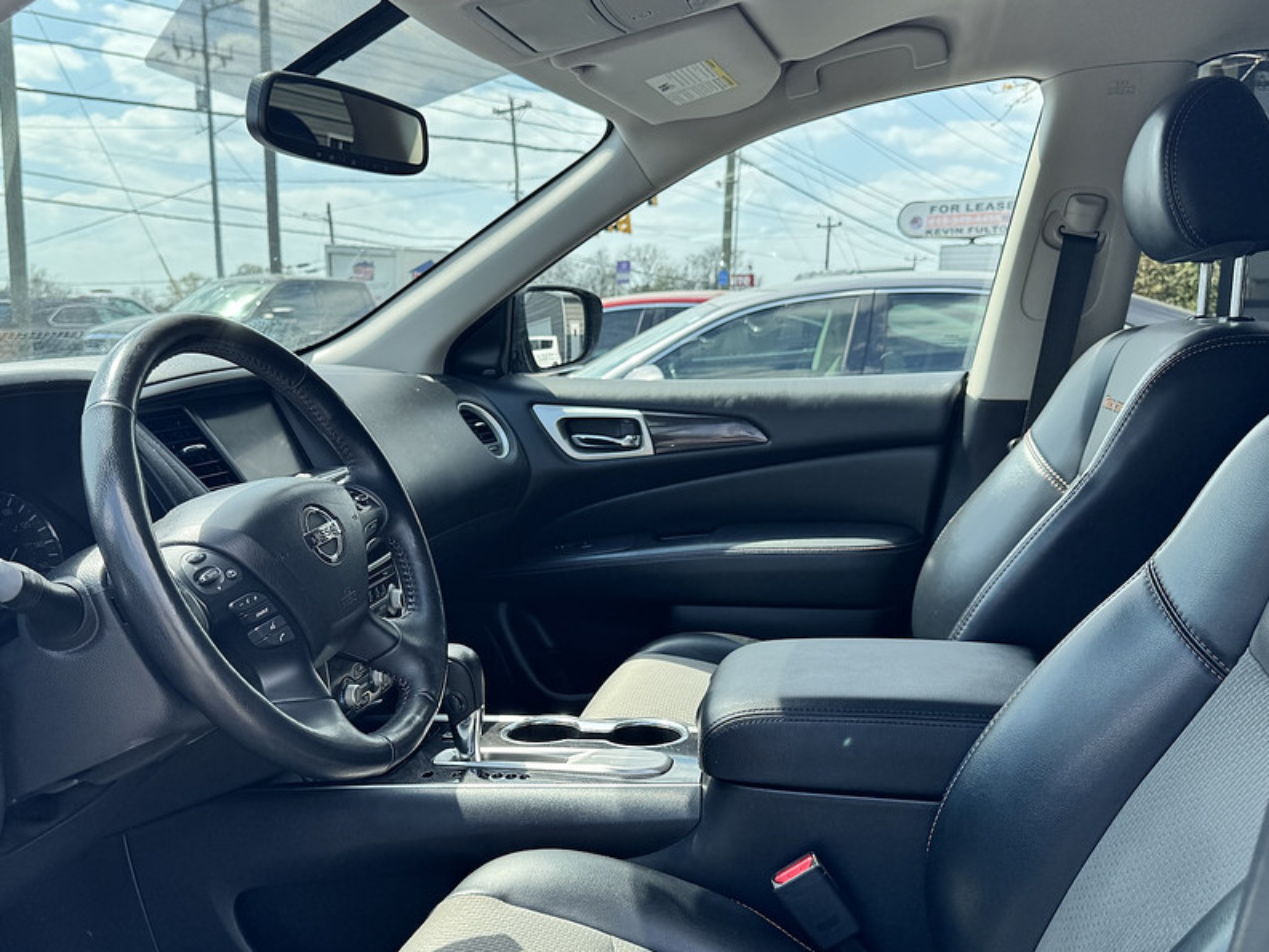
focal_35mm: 31
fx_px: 1137
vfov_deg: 45.4
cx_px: 542
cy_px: 520
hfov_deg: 58.1
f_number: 1.78
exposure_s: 1/1425
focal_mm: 6.76
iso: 80
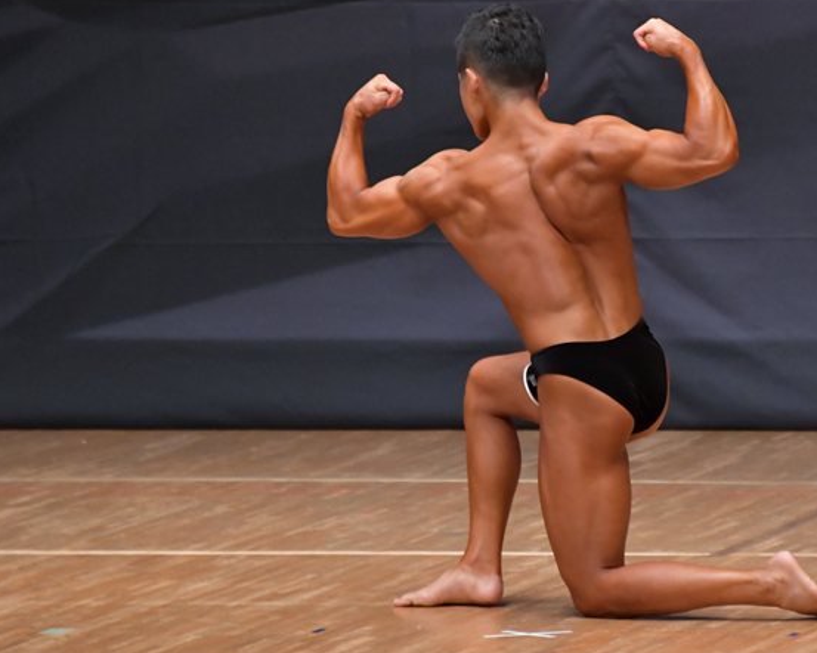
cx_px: 543
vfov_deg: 3.1
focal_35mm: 493
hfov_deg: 3.9
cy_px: 316
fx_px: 11917
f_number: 5.6
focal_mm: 250
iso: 6400
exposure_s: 1/400
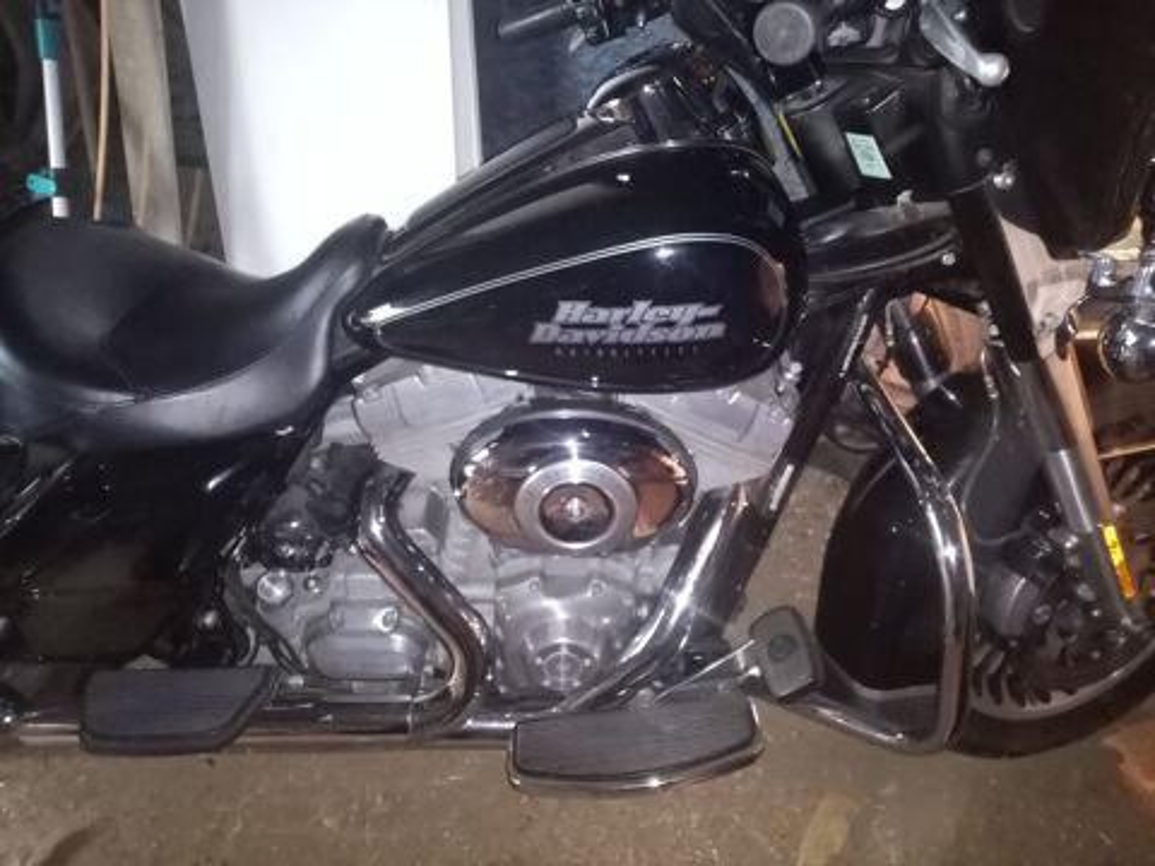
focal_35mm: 26
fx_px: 868
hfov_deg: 67.3
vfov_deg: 53.1
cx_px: 578
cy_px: 433
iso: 1310
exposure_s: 1/16.7
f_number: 1.8
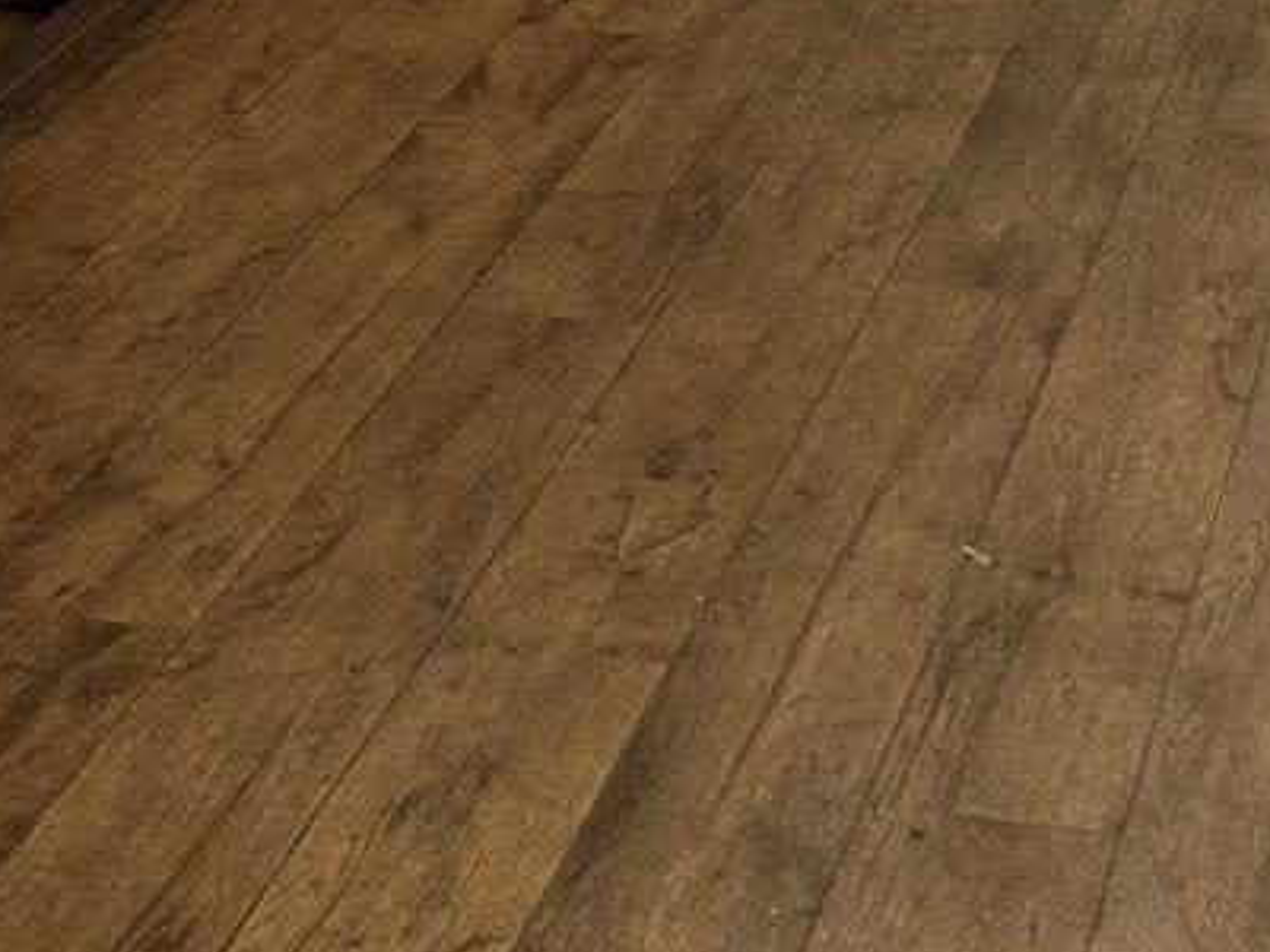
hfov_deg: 19.9
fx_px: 3522
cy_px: -520
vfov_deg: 14.3
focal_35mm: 96
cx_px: 1203
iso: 125
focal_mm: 6.86
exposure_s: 1/121
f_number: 1.78
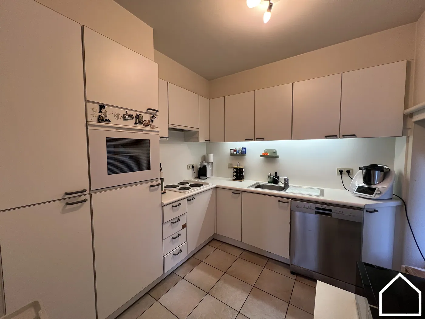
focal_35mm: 13
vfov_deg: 89.9
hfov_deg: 106.2
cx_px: 212
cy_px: 160
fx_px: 160
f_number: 1.8
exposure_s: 1/100
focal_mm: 1.57
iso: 160
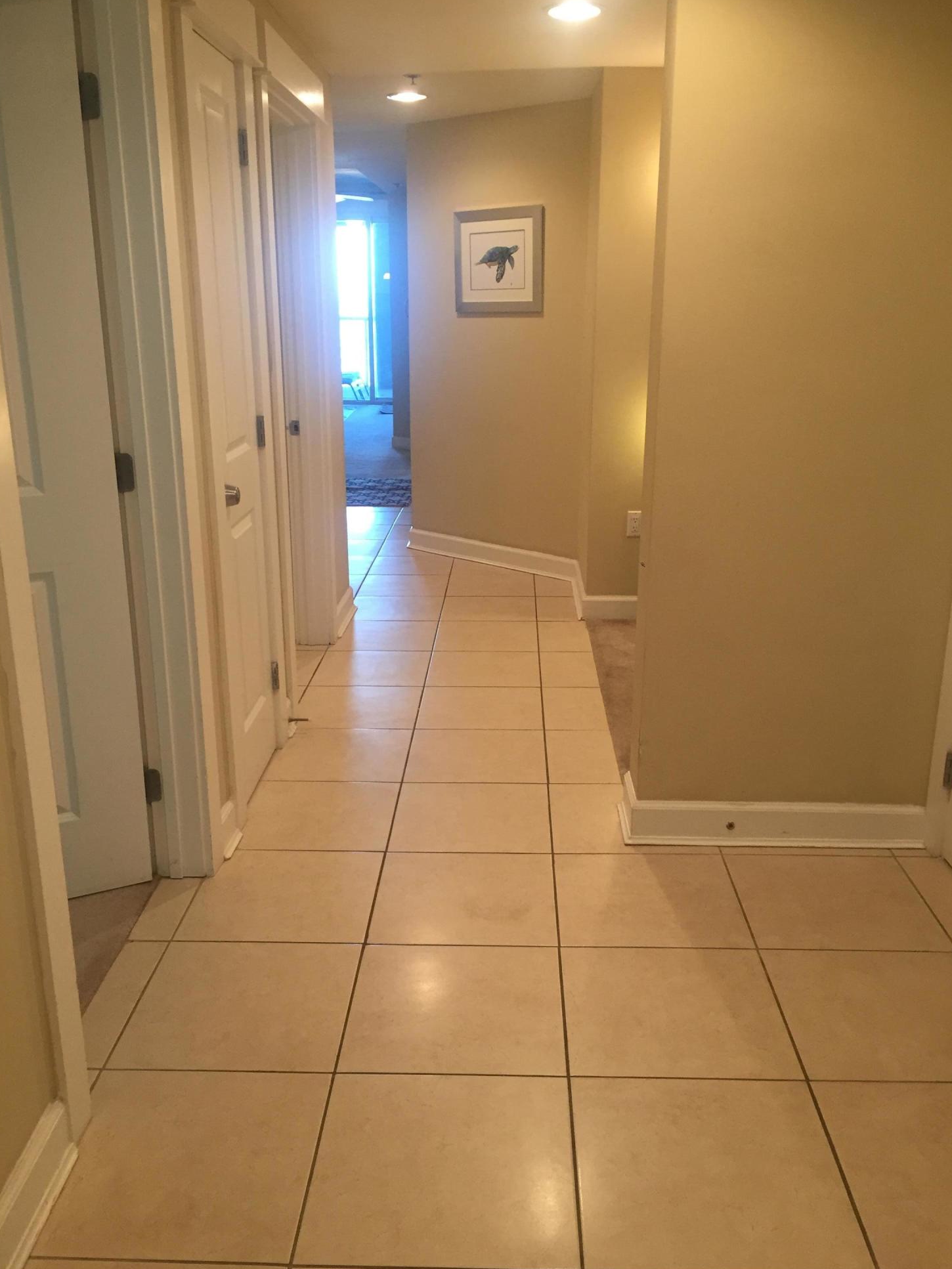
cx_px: 477
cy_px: 639
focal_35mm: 30
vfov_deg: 60.0
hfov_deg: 46.8
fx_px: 1100
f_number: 2.2
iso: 100
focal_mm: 4.15
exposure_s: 1/30
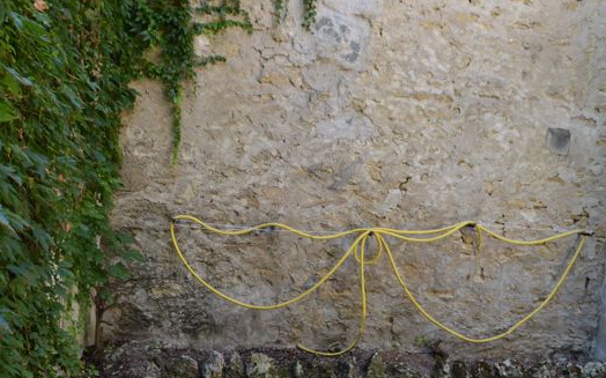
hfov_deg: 52.3
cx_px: 373
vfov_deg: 33.9
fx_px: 611
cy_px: 268
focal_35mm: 37
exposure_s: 1/125
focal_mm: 18
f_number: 5.6
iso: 400
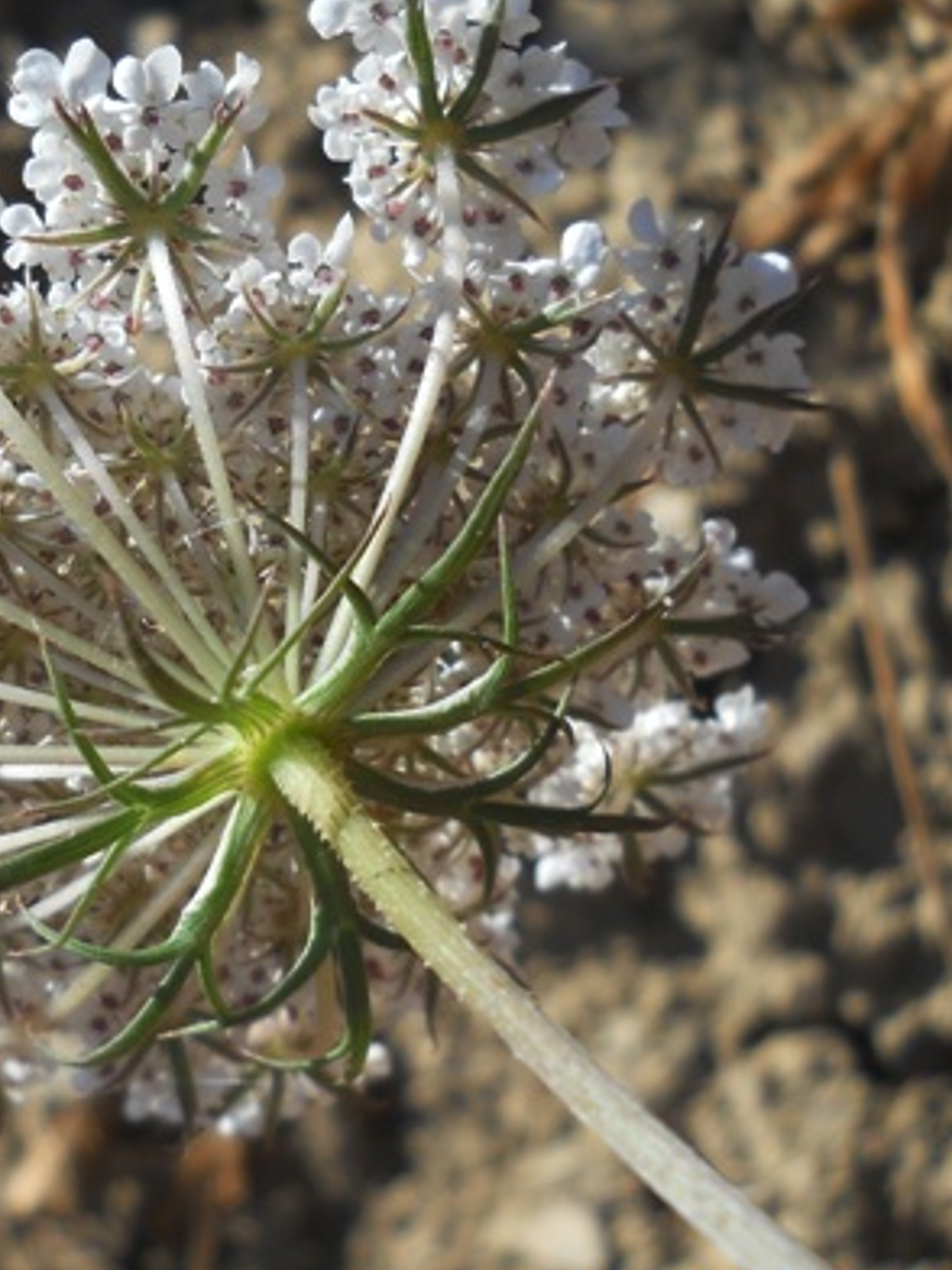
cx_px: 210
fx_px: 2457
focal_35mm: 67
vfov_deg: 29.0
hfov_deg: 21.7
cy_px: 687
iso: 80
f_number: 5.5
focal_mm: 6.72
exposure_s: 1/320
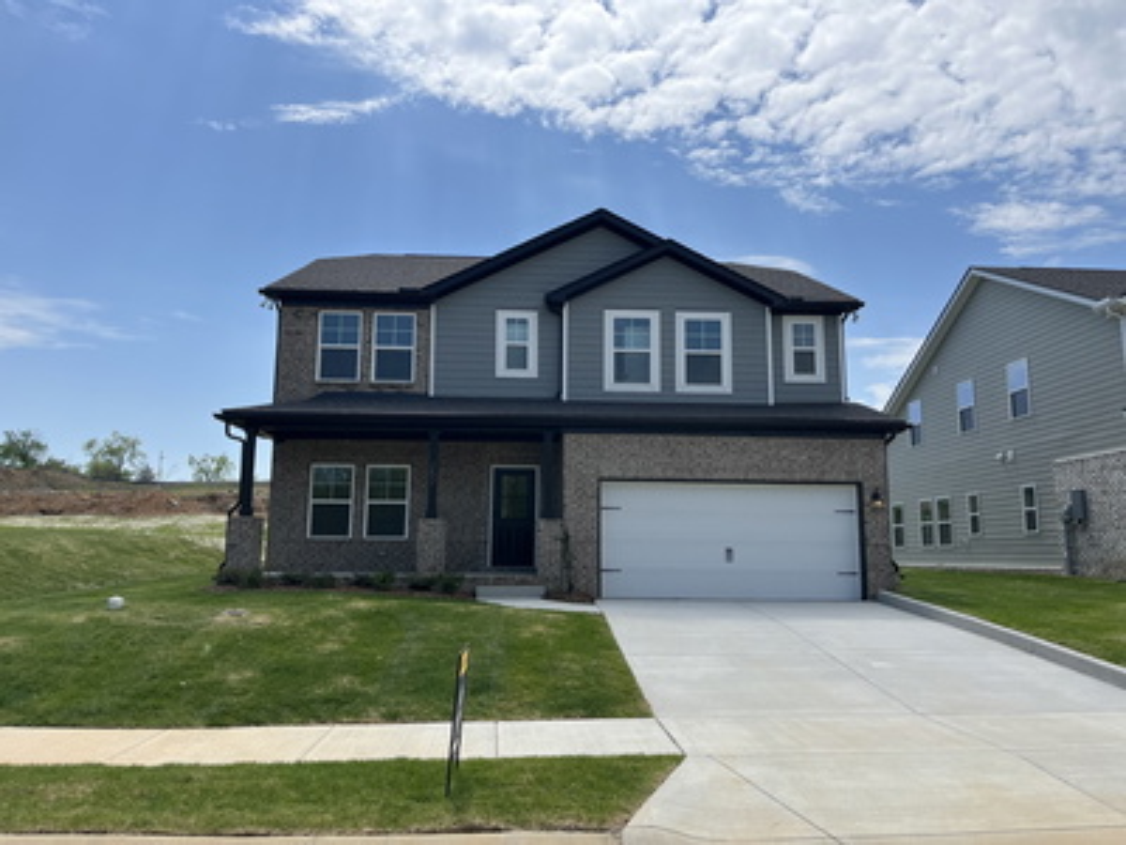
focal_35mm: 26
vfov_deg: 53.1
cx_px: 563
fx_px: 846
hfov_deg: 67.3
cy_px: 422
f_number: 1.6
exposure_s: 1/5556
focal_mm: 5.1
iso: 50
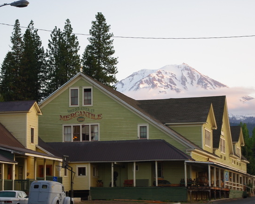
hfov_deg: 18.6
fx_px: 777
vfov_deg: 14.9
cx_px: 128
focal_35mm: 103
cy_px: 123
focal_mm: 50
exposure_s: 1/30
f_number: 5.6
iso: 100
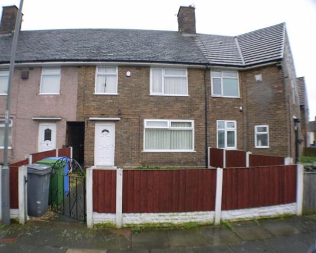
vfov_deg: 48.5
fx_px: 281
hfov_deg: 58.7
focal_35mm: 30
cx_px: 151
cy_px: 125
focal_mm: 14
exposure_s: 1/125
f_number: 3.5
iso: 100
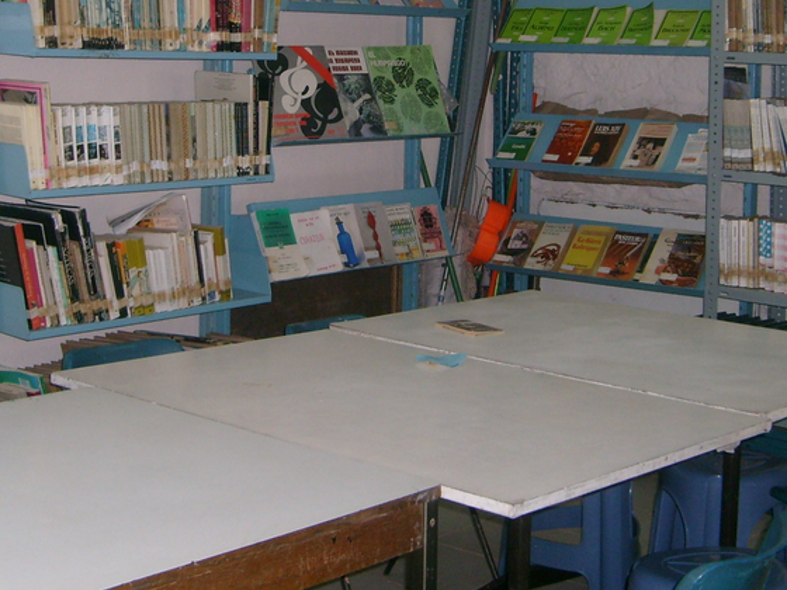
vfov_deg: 22.5
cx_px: 420
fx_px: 1455
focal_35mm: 64
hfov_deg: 30.3
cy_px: 76
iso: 100
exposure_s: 1/45
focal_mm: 5.8
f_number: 2.8
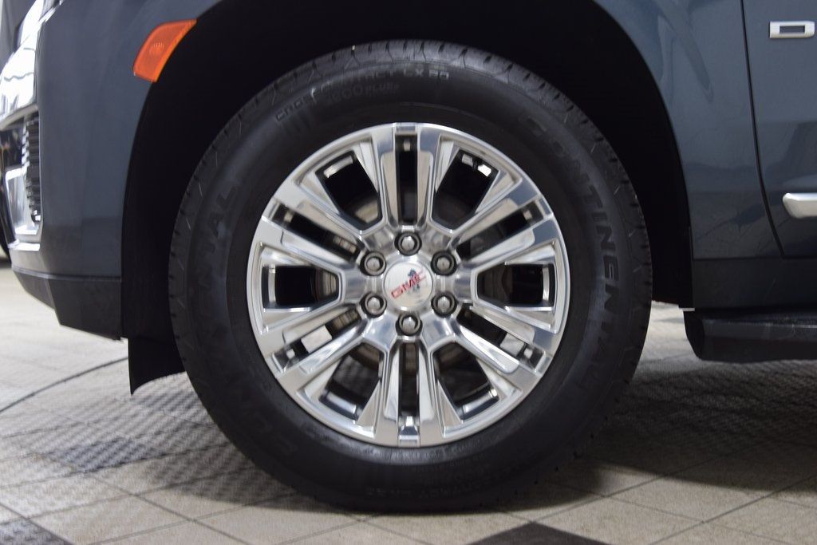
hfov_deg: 42.3
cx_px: 408
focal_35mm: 46
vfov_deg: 29.0
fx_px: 1055
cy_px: 272
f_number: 6.3
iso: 720
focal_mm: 31
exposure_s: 1/15
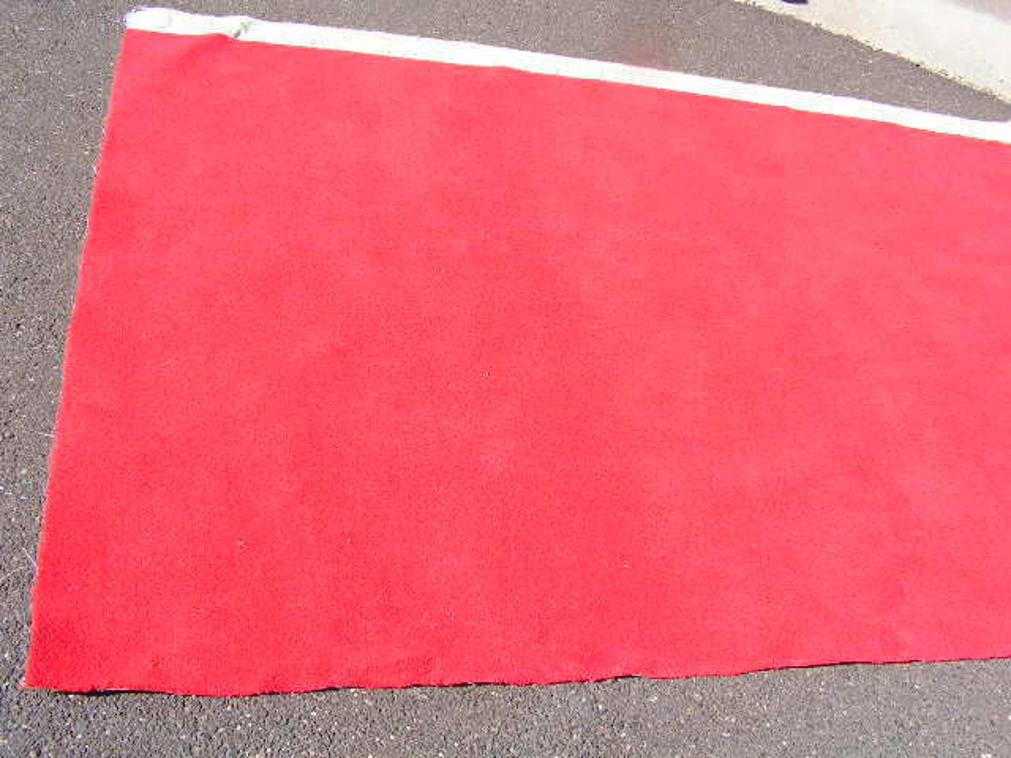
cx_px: 506
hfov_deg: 51.4
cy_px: 379
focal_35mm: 36
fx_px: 1051
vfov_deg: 39.7
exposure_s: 1/250
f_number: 4.8
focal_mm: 6
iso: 64
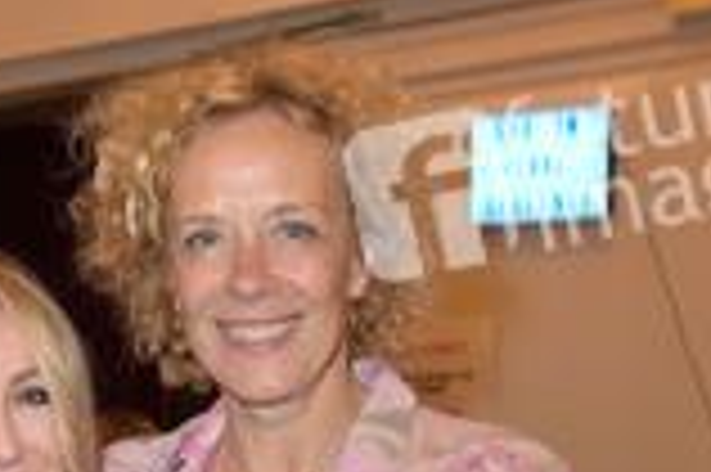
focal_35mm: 76
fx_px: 1499
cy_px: 850
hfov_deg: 26.3
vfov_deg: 15.4
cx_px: 166
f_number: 5
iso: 2000
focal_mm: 30
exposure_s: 1/40
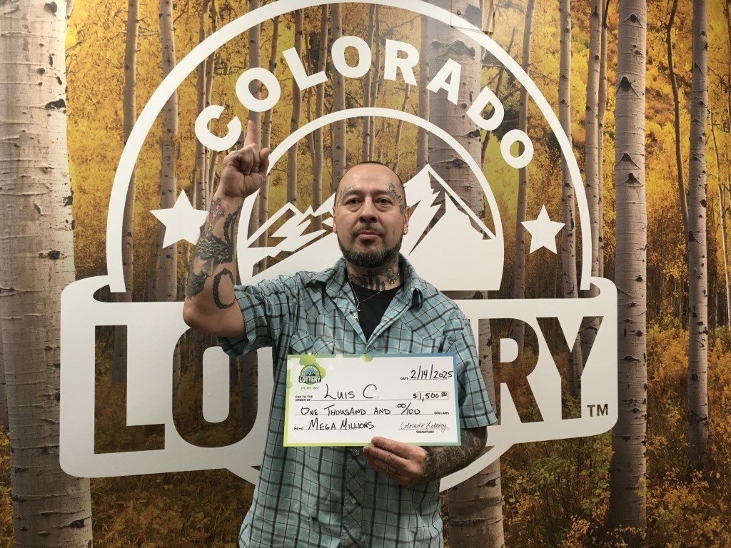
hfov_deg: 61.7
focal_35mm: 29
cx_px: 366
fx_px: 612
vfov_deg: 48.2
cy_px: 274
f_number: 2.2
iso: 100
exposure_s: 1/30
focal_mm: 4.15
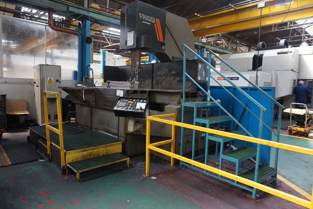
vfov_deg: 53.1
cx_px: 156
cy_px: 104
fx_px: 209
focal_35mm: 24
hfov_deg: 73.7
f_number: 4
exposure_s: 1/160
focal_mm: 16
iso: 500
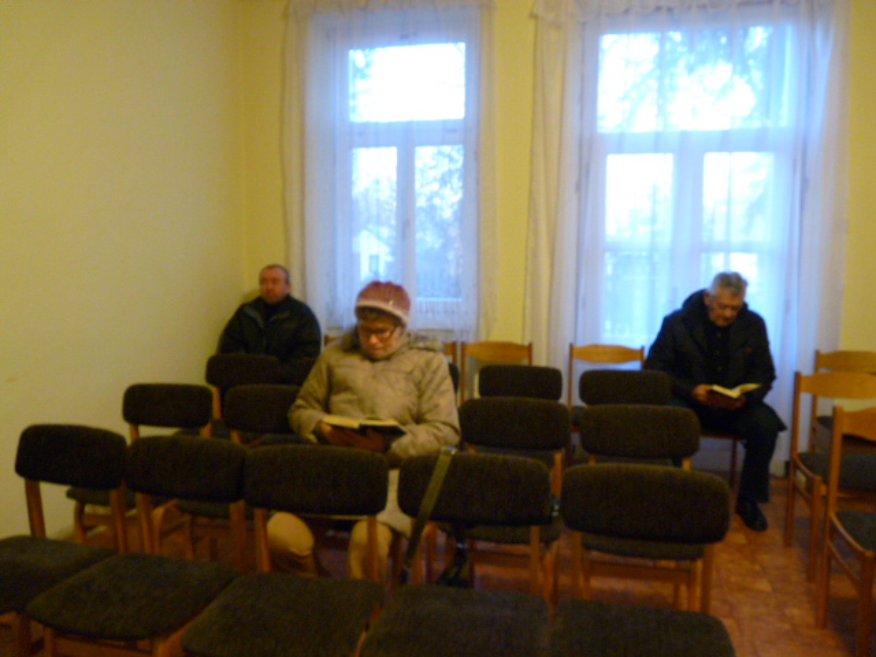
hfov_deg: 65.3
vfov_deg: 51.4
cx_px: 438
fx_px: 683
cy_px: 328
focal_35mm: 27
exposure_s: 1/20
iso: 400
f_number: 2.8
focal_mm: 4.8
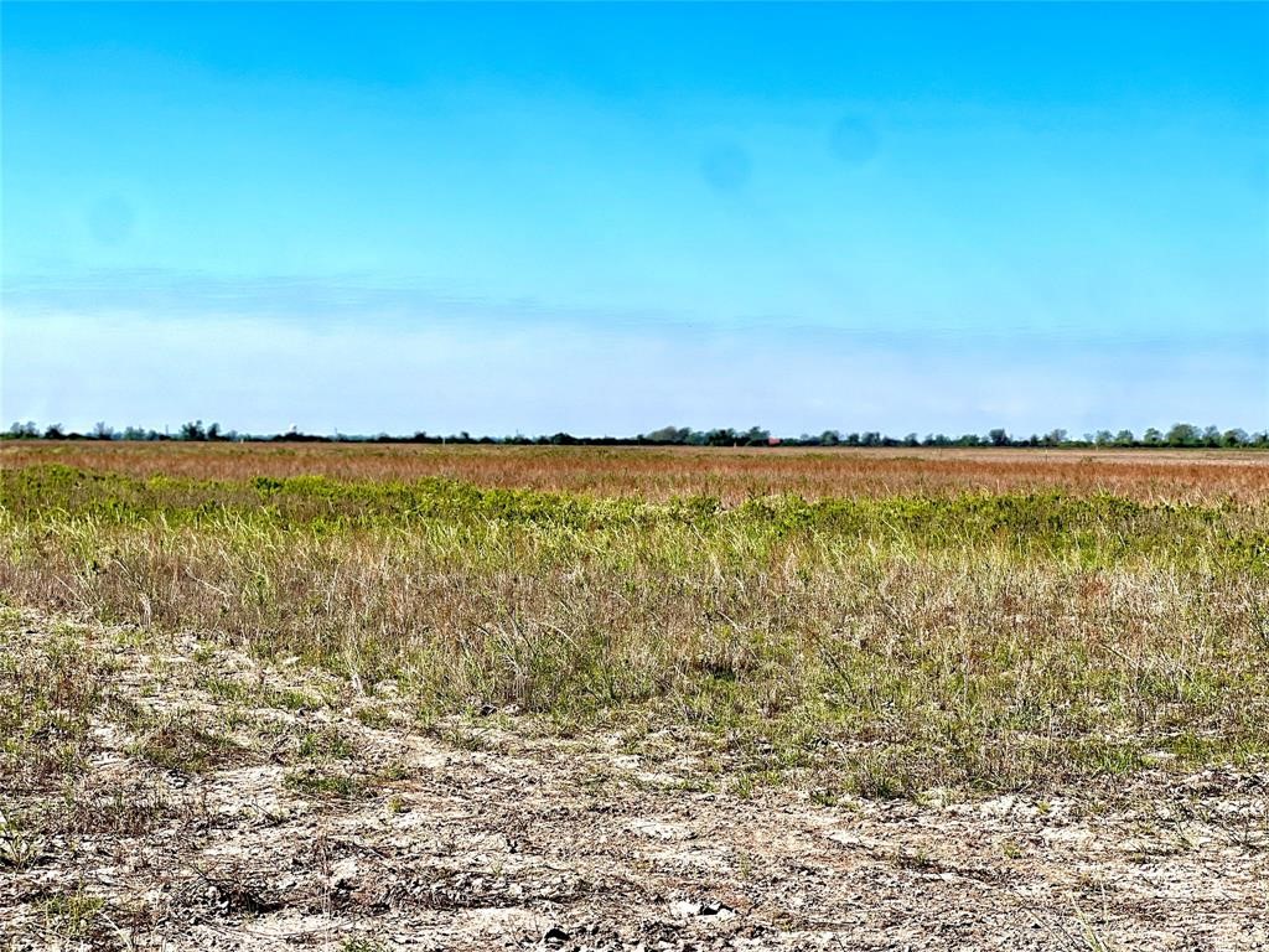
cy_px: 476
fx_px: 2823
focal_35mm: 77
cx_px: 634
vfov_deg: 19.1
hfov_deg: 25.3
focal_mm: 9
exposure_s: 1/552
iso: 32
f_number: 2.8
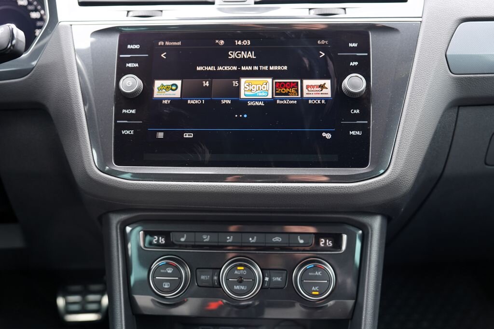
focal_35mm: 29
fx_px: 398
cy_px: 164
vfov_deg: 44.9
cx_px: 247
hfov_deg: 63.7
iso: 100
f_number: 3.2
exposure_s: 1/40
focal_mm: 29
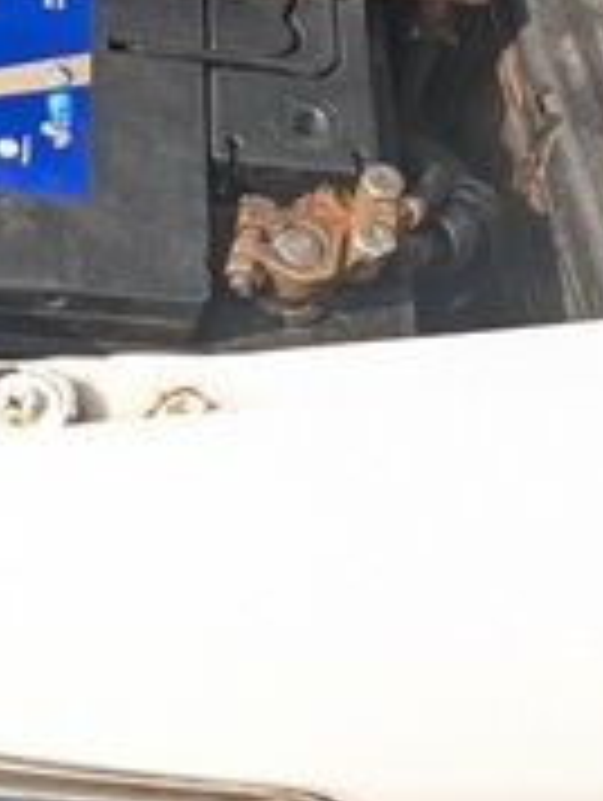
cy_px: -184
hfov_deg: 16.1
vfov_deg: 20.0
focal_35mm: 91
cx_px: 531
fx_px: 2109
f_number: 1.73
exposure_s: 1/1799
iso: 49
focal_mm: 4.38
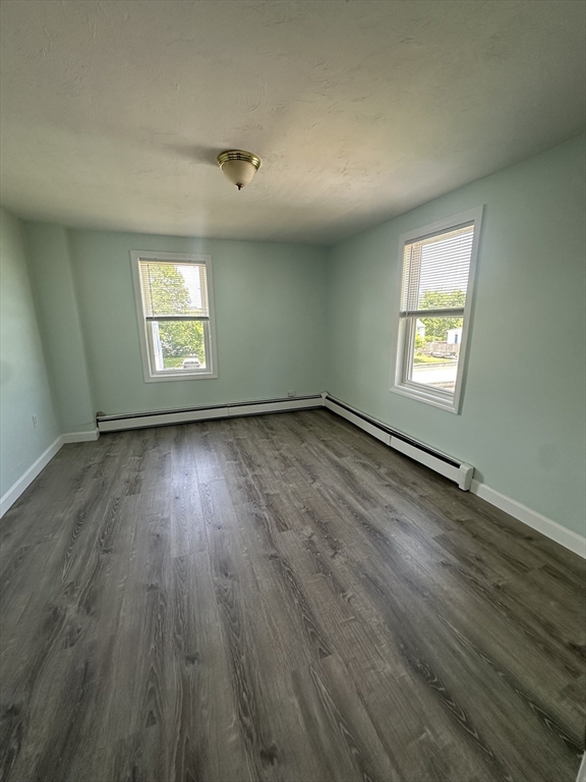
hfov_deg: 85.7
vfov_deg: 102.1
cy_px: 391
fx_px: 316
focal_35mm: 14
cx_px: 293
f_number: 2.2
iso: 160
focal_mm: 2.22
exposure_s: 1/120
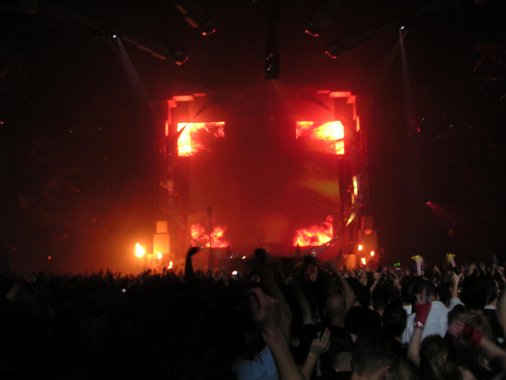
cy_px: 190
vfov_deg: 37.7
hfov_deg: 49.0
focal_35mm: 38
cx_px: 253
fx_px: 555
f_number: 2.8
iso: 100
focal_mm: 6
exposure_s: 1/4
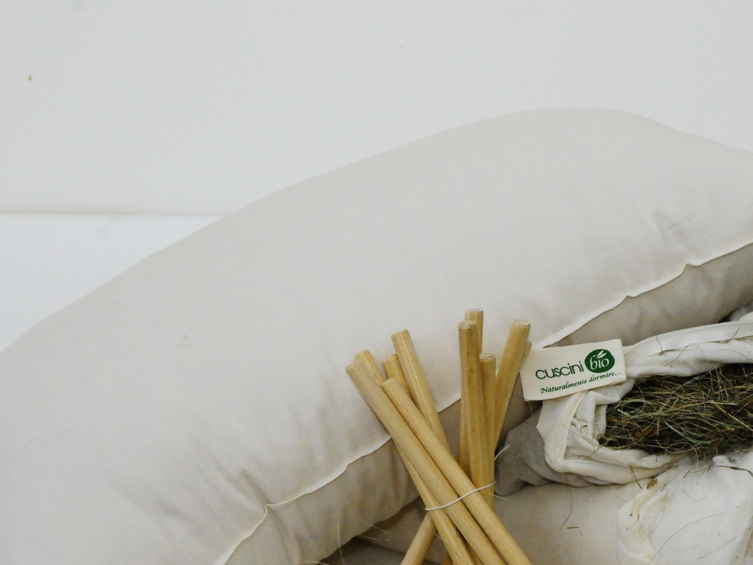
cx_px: 506
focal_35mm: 127
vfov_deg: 11.7
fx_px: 2763
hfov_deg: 15.5
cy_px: 389
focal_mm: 56
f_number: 10
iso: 3200
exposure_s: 1/160
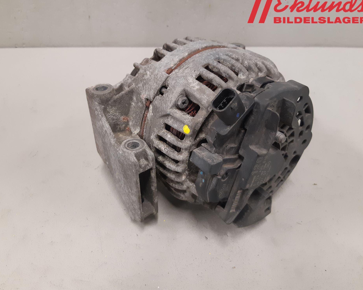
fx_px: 301
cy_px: 140
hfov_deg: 62.1
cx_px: 167
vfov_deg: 51.5
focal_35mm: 28
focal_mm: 3.93
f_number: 1.7
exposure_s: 1/50
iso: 200
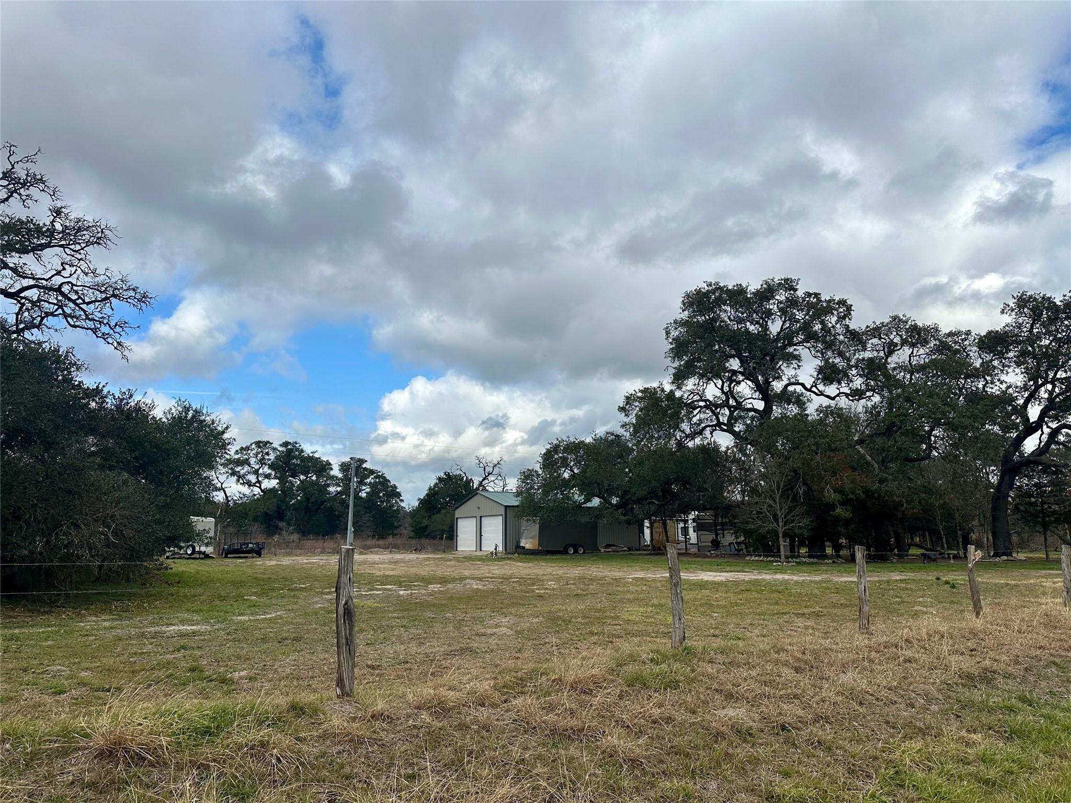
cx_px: 536
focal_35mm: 24
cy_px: 402
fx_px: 743
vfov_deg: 56.8
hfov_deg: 71.6
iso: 80
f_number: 1.78
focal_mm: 6.86
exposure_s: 1/6623
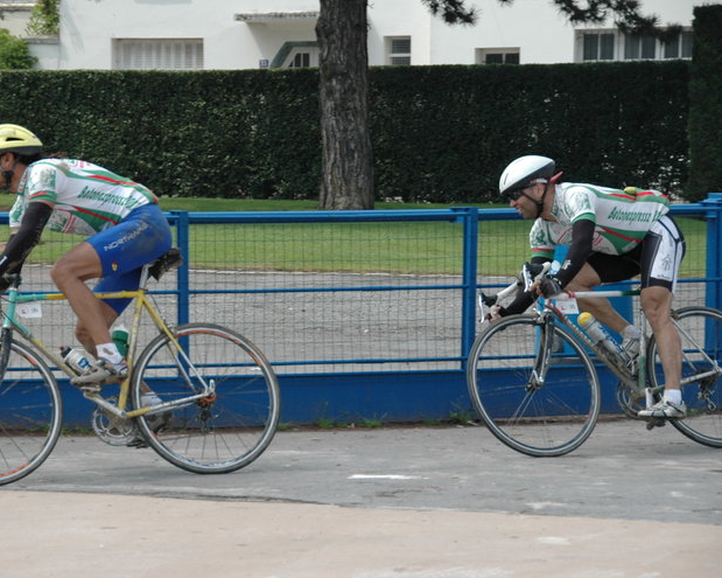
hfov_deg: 11.9
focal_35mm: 163
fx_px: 3473
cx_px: 291
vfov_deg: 9.5
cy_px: 291
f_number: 6.7
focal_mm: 95
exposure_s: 1/500
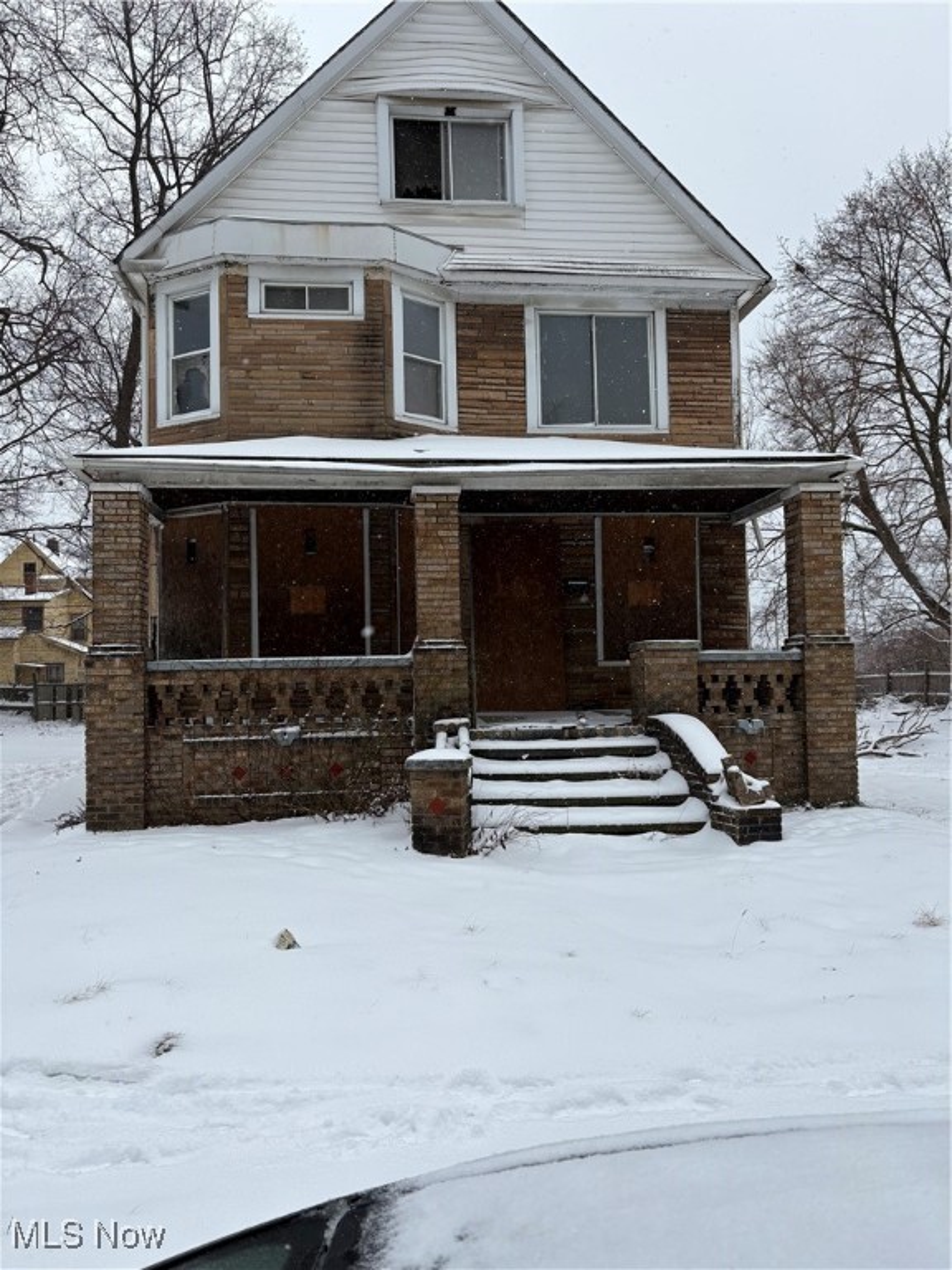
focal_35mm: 26
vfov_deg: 67.3
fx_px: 953
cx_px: 476
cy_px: 635
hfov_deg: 53.1
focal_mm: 5.96
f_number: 1.6
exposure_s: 1/1848
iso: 50
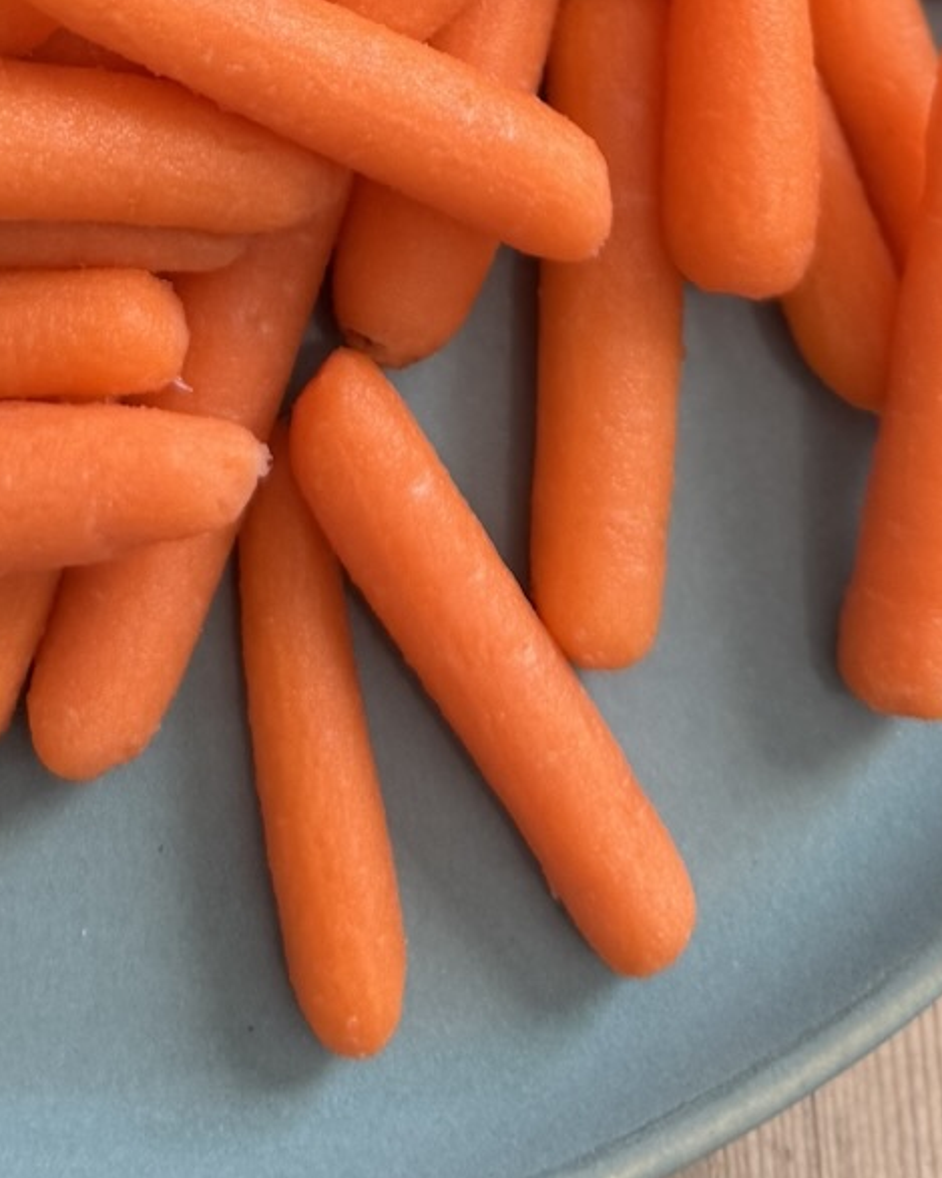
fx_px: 2787
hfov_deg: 19.0
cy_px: -667
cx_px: 189
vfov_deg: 20.0
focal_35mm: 80
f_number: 1.78
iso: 80
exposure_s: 1/120
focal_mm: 6.76
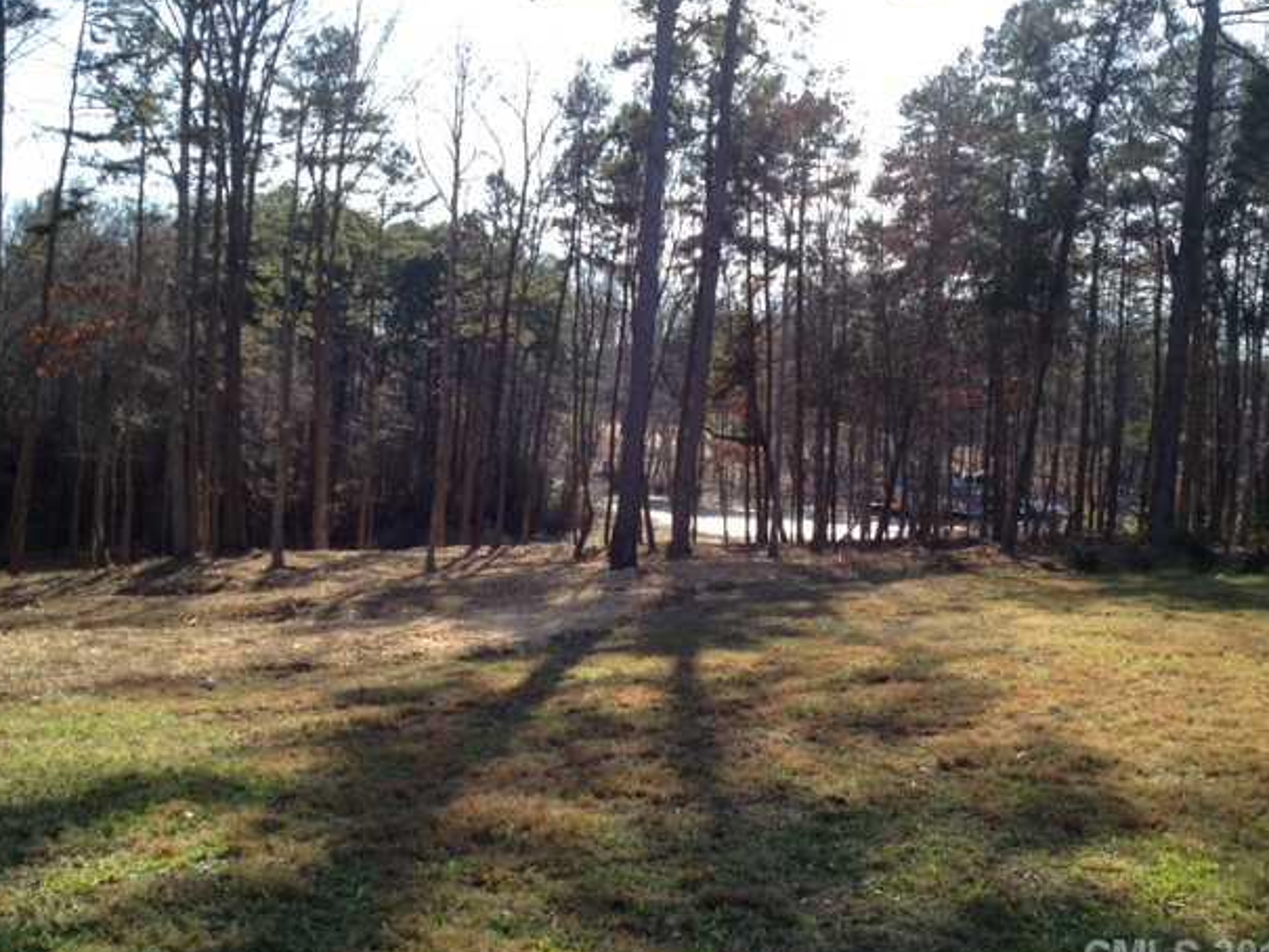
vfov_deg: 38.7
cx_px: 648
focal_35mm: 37
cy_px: 478
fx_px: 1357
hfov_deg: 50.1
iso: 50
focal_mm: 4.28
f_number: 2.4
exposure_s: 1/600
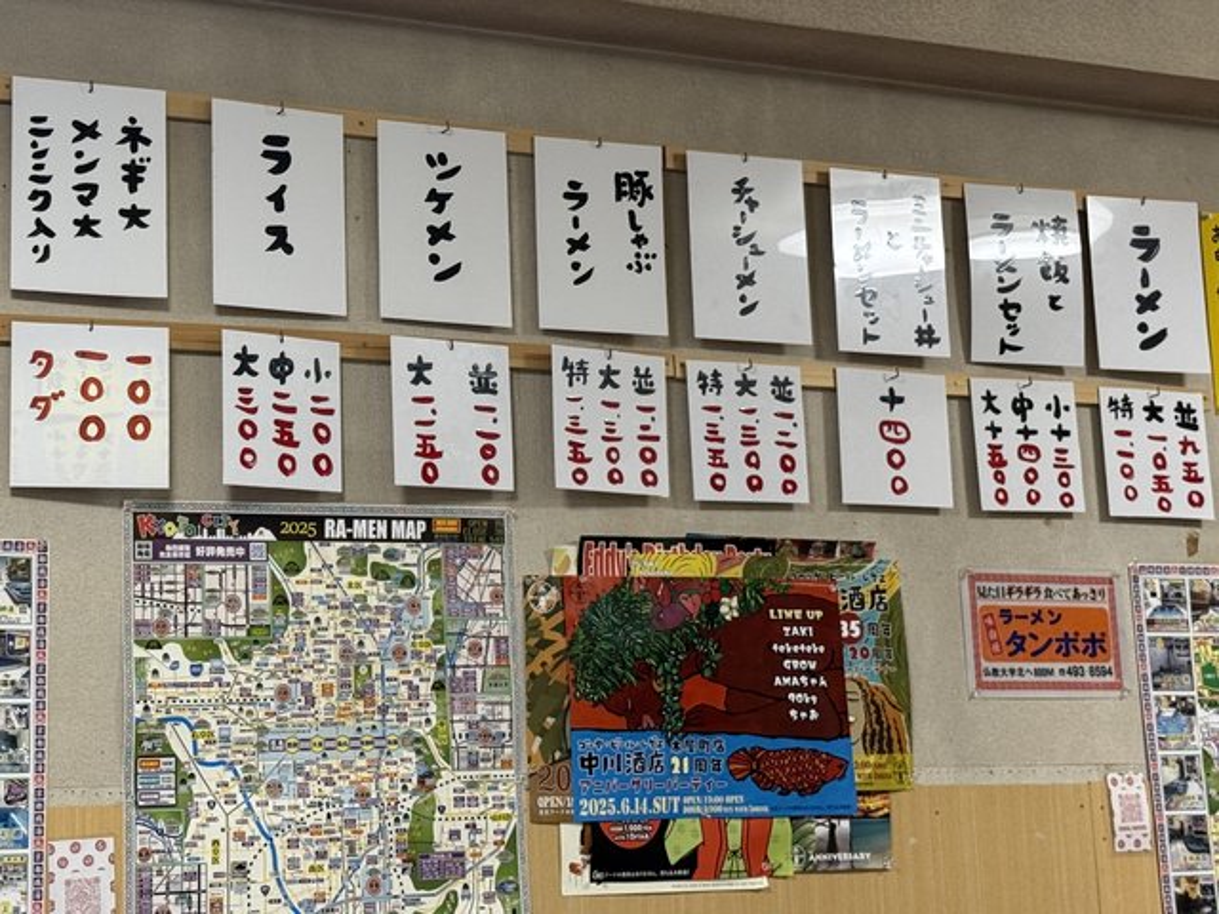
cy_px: 457
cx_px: 610
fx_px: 1690
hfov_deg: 39.7
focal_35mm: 48
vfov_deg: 30.3
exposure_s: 1/60
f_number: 1.78
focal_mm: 6.76
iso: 100
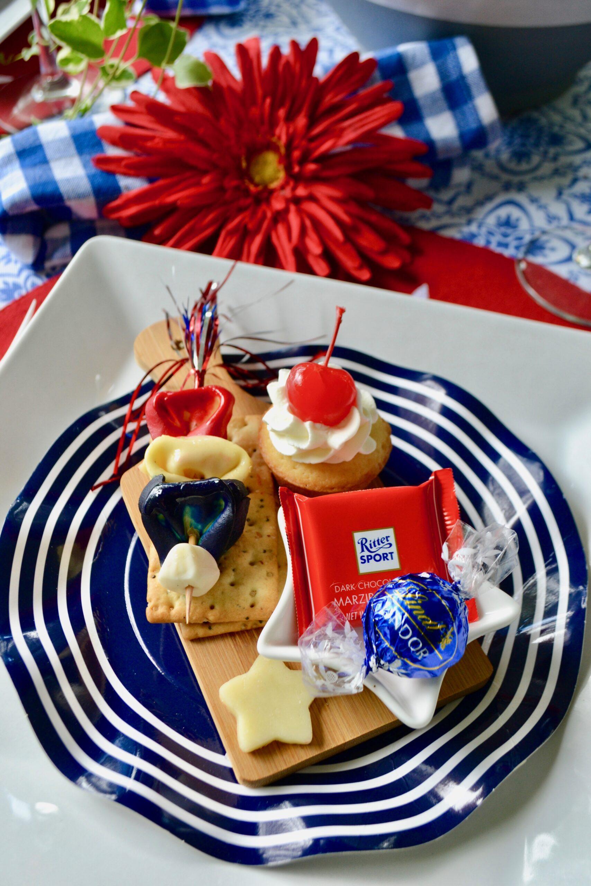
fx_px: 886
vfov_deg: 53.1
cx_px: 296
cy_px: 443
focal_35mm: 36
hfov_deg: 36.9
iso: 400
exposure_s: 1/125
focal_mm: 24
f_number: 5.6
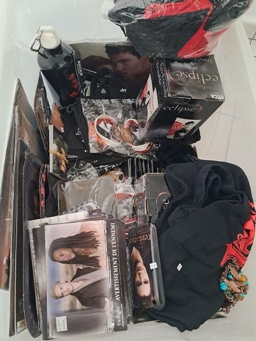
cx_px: 128
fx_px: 266
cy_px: 170
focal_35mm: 27
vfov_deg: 65.3
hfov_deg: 51.4
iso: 640
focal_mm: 4
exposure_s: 1/25
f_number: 1.8
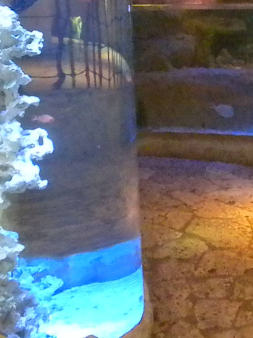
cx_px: 205
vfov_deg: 23.8
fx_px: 790
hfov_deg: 18.0
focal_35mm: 81
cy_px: 71
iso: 3200
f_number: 3.5
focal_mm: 6.6
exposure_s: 1/18.1
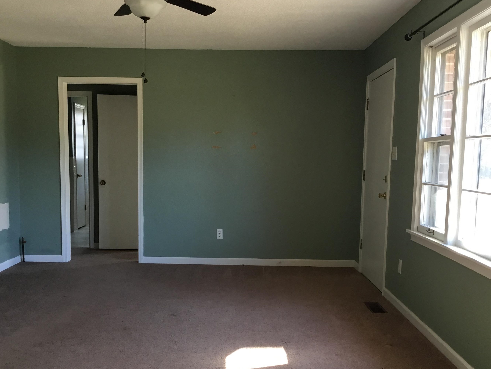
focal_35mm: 38
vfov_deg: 37.6
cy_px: 218
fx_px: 539
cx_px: 230
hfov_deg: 48.9
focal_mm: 3.3
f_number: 2.4
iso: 50
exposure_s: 1/30
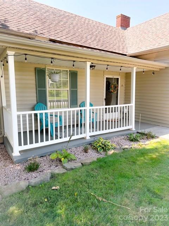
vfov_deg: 71.6
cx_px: 84
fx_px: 156
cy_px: 113
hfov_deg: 56.8
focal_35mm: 24
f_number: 1.8
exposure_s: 1/550
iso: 80
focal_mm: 6.86
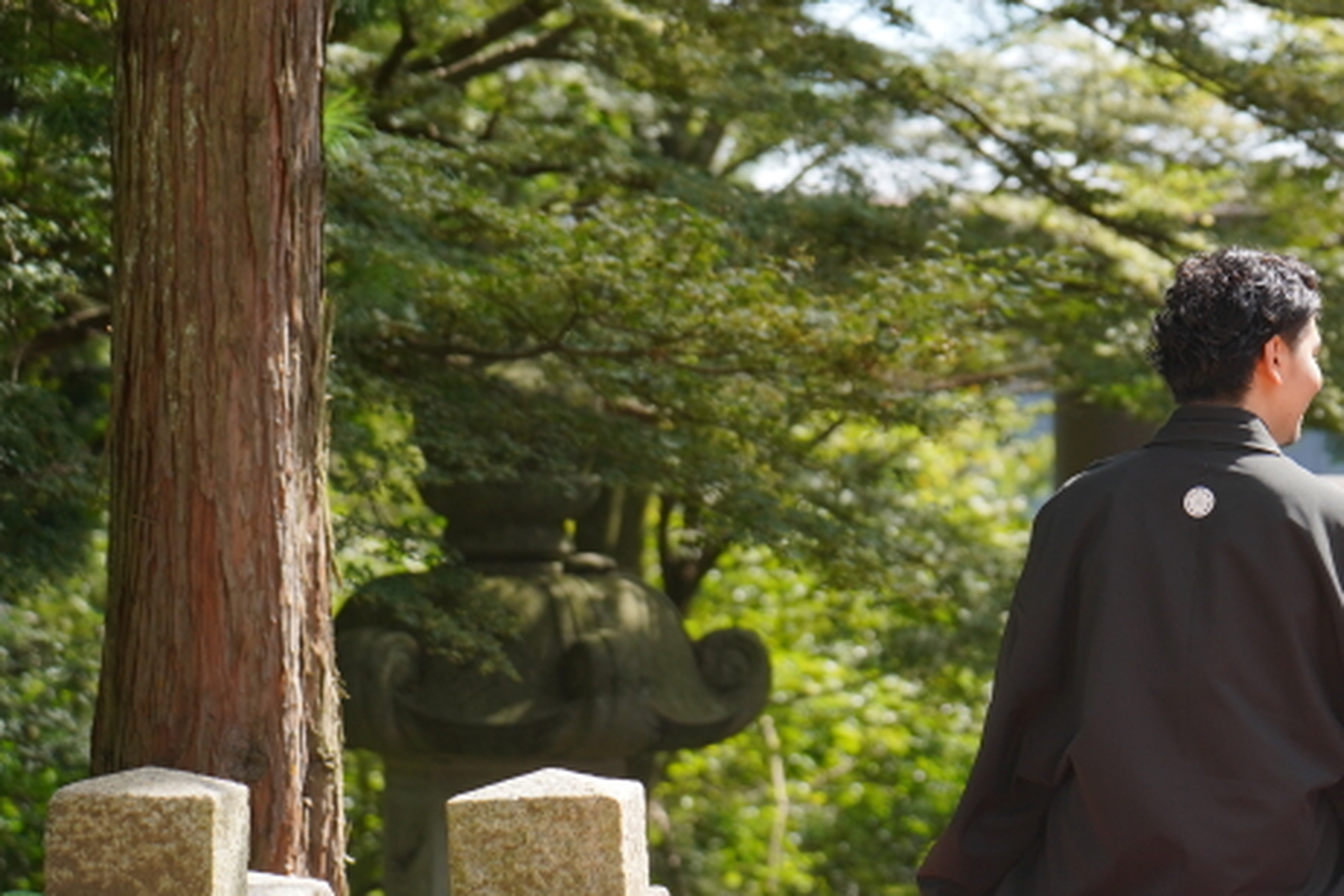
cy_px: 316
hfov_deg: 14.3
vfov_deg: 9.7
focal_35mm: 142
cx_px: 1135
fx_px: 5301
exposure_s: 1/1250
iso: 320
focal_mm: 82
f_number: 3.5
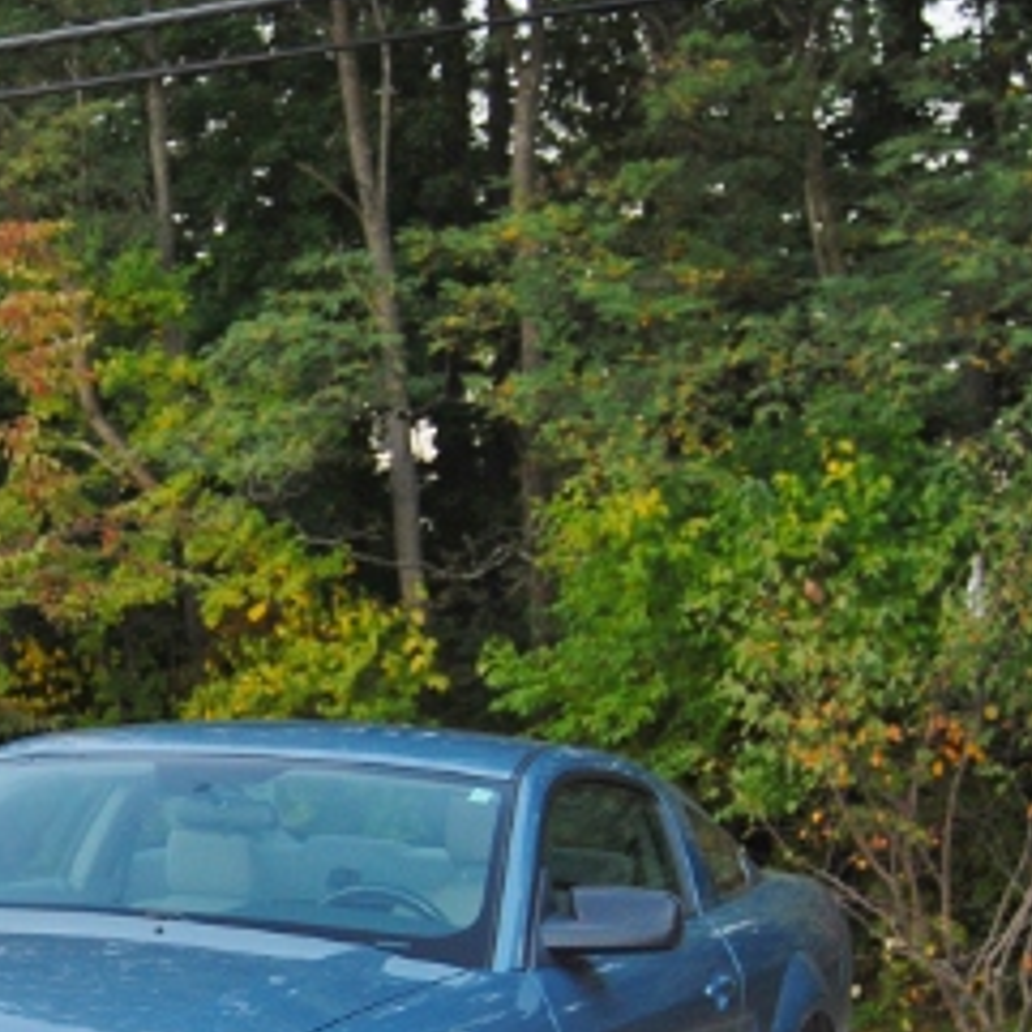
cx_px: -257
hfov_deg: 17.3
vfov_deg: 18.1
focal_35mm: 95
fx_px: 3204
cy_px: 874
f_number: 4.2
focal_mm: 28
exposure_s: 1/60
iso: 200
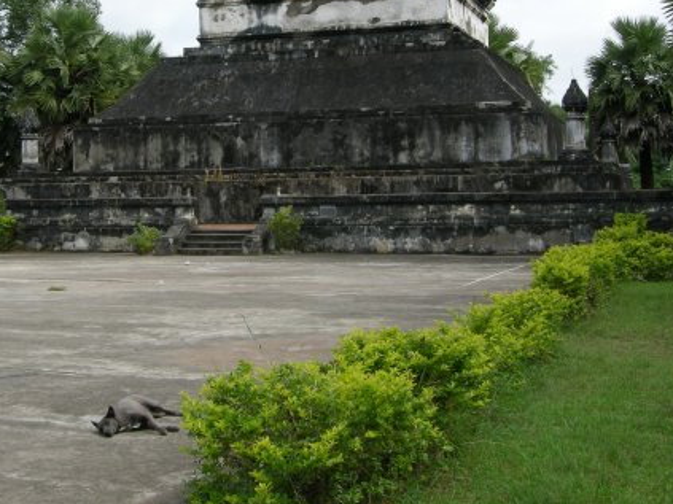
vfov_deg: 23.4
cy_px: 137
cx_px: 255
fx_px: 1205
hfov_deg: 31.1
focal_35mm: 62
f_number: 5.7
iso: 64
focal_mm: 8.5
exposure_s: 1/231
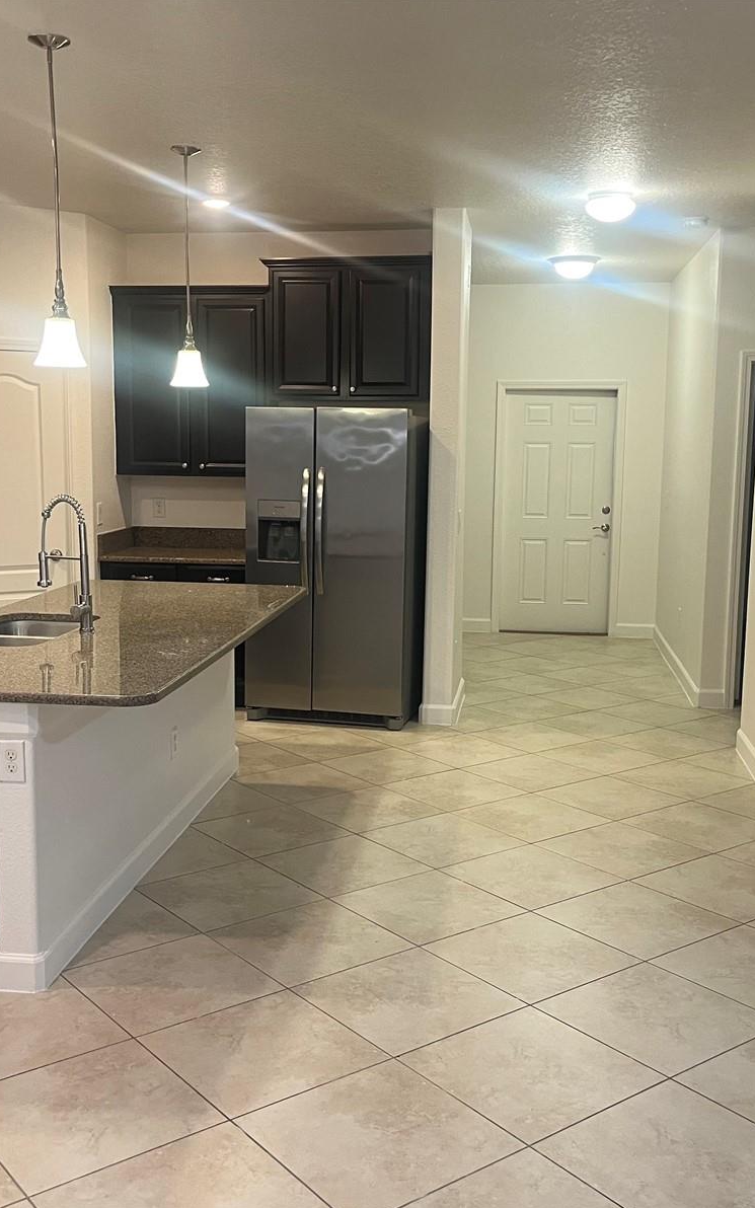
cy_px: 604
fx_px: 1218
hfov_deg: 34.4
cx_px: 377
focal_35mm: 37
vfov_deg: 52.7
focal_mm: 5.1
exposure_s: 1/60
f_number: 1.6
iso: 160
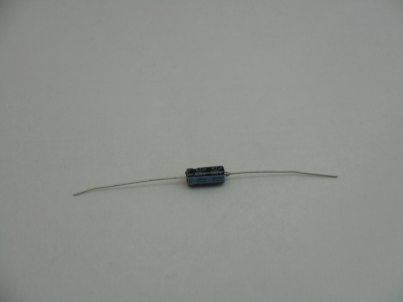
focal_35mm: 89
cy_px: 151
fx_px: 1036
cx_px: 202
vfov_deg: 16.6
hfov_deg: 22.0
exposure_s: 1/60
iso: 100
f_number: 5.6
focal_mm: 15.9
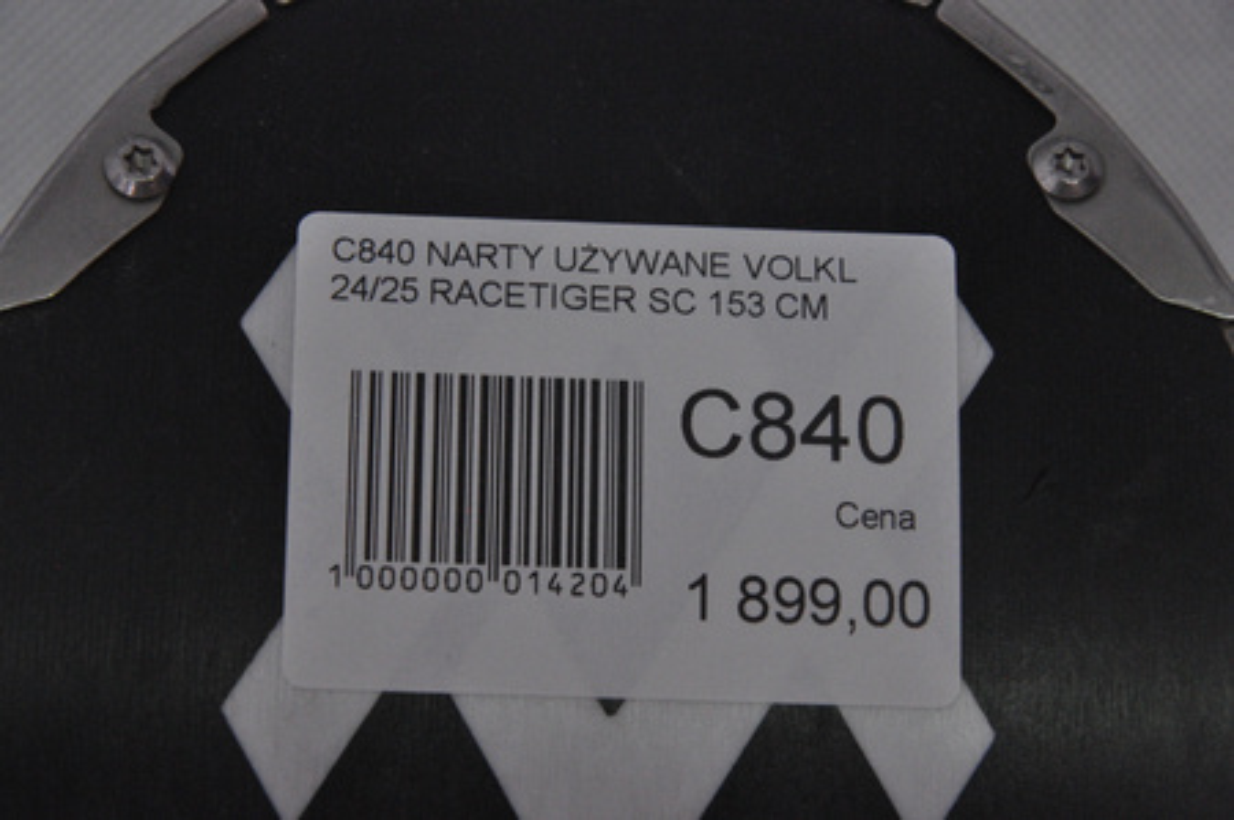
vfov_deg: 8.7
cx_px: 617
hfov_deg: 13.1
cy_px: 410
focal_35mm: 158
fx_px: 5393
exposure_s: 1/125
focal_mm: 105
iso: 3200
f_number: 9.5
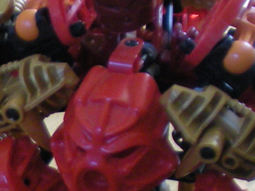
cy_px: 337
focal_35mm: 197
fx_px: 1451
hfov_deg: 9.6
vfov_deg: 7.3
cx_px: -193
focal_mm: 6.3
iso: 200
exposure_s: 1/19.6
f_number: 3.1
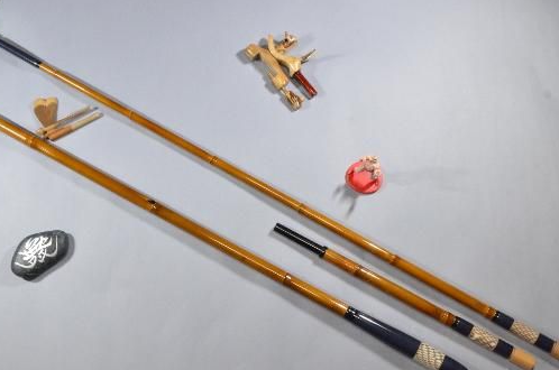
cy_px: 196
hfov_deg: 36.9
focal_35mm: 54
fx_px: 837
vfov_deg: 25.0
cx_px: 237
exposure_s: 1/100
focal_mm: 28
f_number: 10
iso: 3200
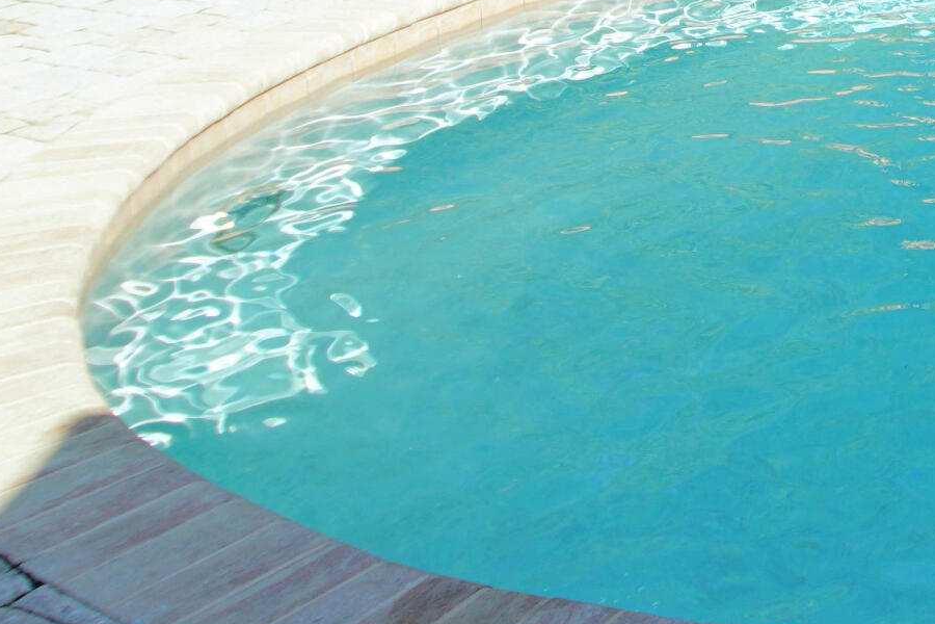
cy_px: -341
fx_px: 1558
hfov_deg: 25.3
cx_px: 1402
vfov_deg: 19.4
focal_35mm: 60
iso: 100
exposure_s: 1/125
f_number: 6.3
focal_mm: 12
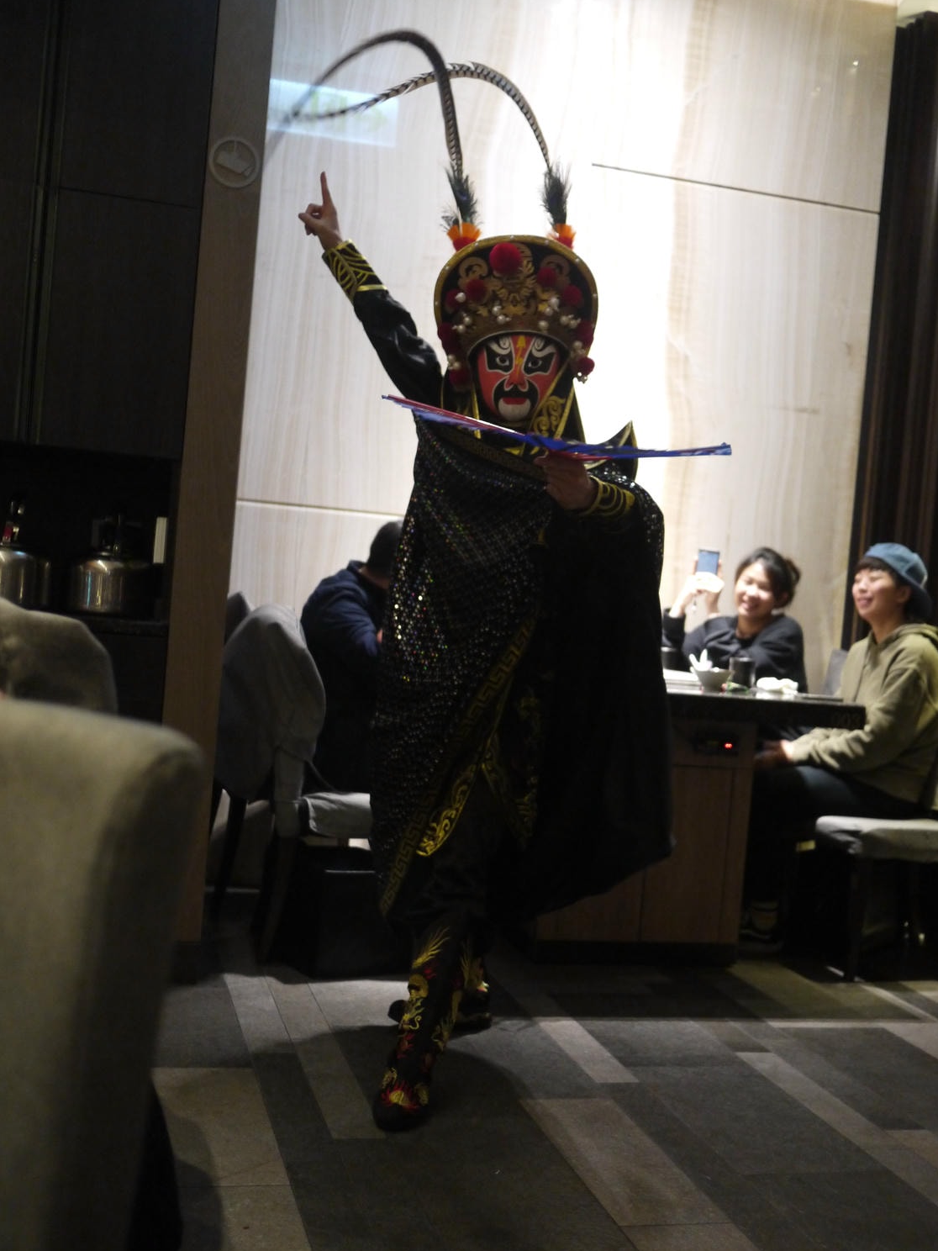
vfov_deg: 43.8
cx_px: 503
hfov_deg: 33.6
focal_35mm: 43
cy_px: 657
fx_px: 1554
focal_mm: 20
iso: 800
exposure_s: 1/30
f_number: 1.7
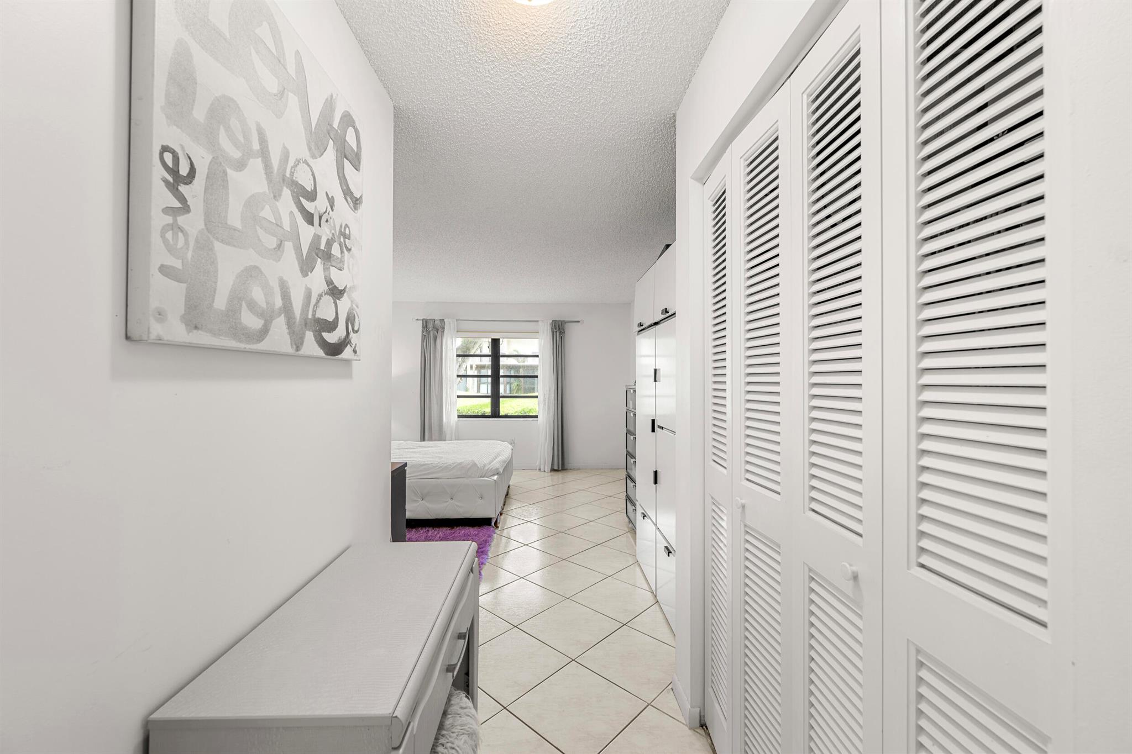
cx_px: 566
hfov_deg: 104.3
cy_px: 377
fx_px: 440
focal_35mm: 14
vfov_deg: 81.2
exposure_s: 1
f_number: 8
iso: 64
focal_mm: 14
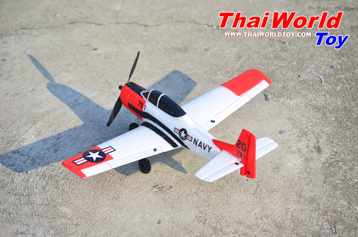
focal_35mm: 128
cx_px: 179
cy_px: 118
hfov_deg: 16.1
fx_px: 1265
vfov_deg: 10.7
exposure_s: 1/320
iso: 100
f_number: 5.6
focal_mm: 85
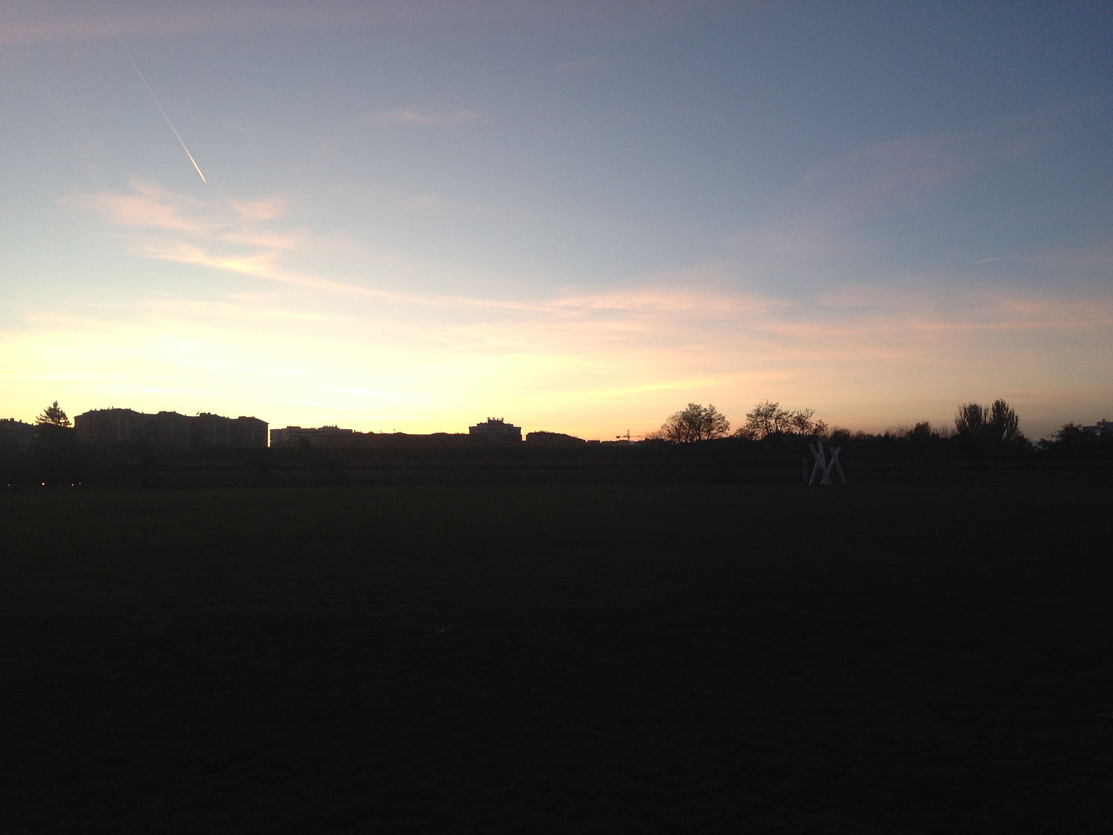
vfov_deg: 42.9
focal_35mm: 33
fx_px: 1061
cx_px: 556
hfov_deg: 55.4
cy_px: 418
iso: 80
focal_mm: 4.12
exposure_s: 1/120
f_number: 2.4
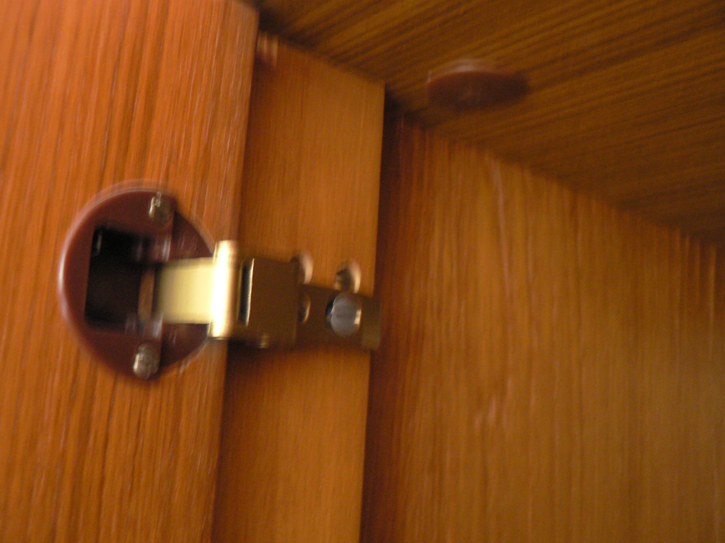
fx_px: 754
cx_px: 362
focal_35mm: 36
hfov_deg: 51.4
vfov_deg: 39.7
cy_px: 272
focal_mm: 6
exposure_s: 1/4
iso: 200
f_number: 2.8
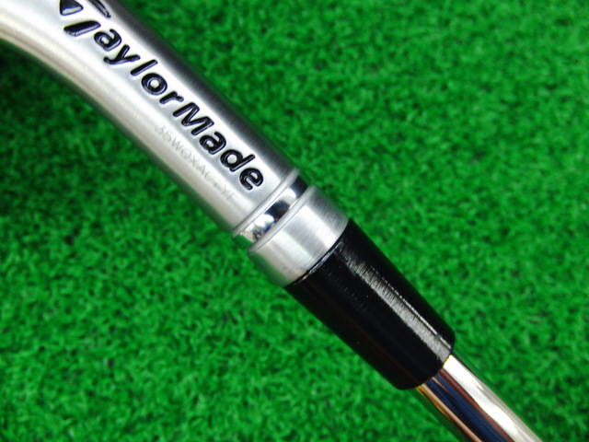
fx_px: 630
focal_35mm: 37
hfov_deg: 50.1
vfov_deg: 38.7
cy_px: 221
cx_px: 294
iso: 400
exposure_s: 1/40
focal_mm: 6.42
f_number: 3.6
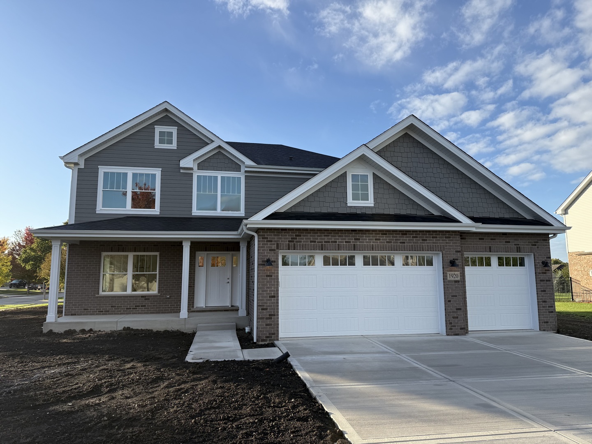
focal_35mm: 24
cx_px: 296
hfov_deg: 71.6
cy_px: 222
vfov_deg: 56.8
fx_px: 410
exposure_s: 1/2169
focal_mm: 6.76
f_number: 1.78
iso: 80
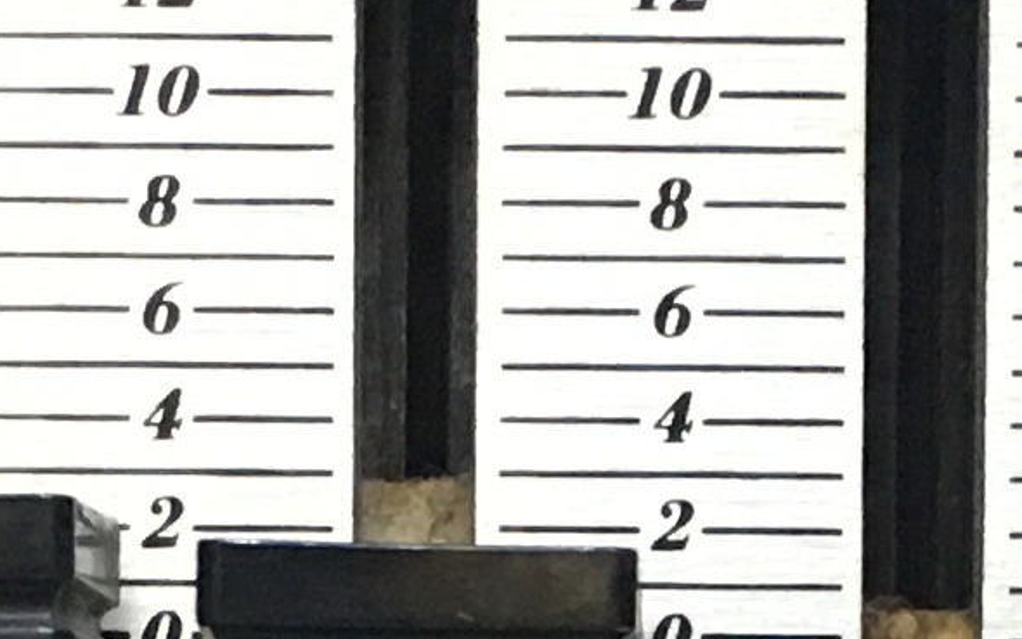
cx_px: 672
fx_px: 5850
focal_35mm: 210
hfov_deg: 10.0
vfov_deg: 6.1
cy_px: 1281
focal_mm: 4.15
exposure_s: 1/10
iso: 100
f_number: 2.2
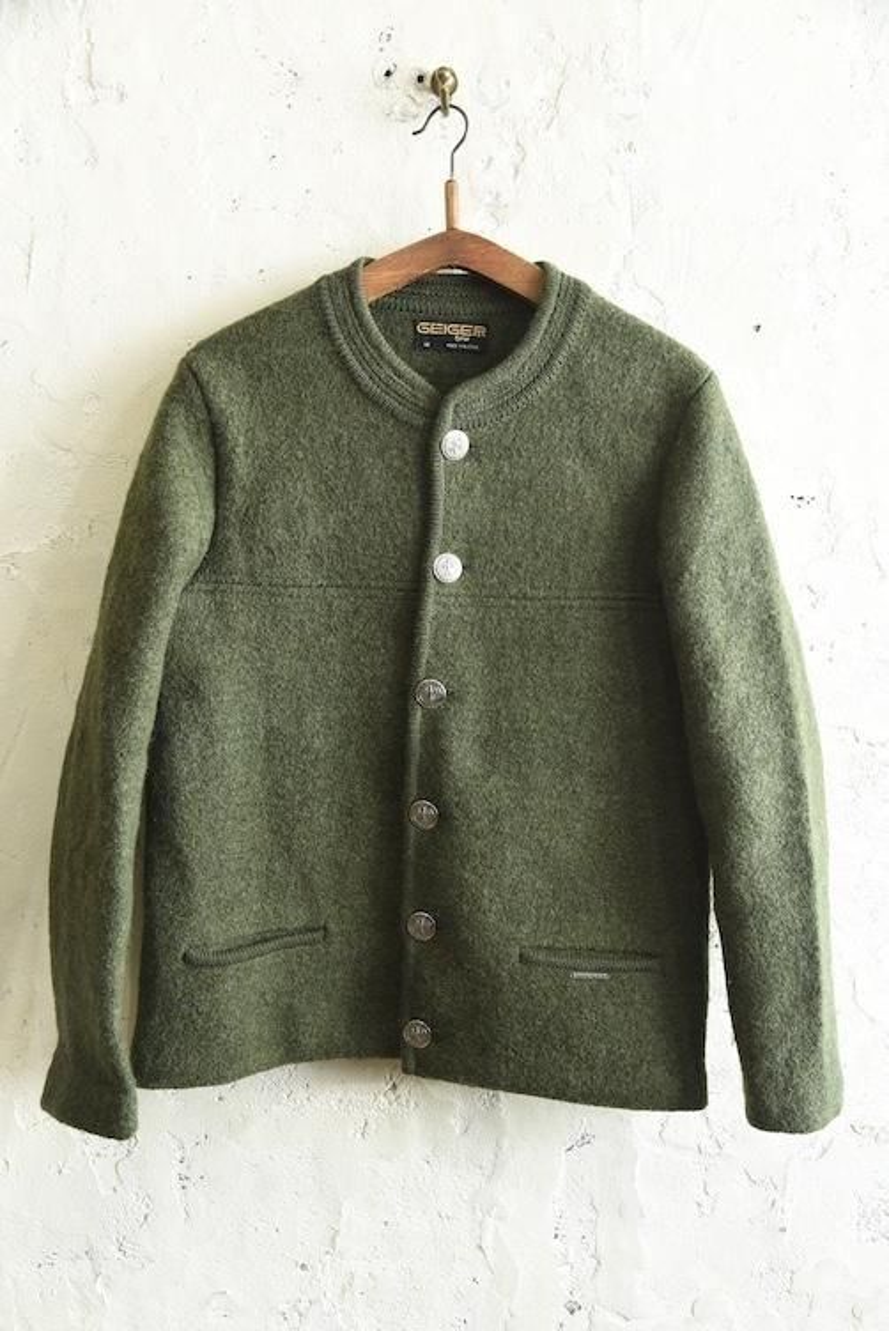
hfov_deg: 38.9
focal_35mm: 34
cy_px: 666
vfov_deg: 55.8
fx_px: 1258
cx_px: 444
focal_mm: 34
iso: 1600
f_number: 6.3
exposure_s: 1/80
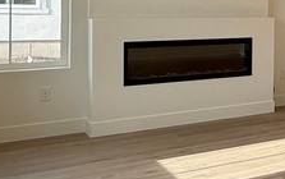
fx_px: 529
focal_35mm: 68
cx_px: 392
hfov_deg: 25.1
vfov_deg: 18.8
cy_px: 13
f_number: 2.2
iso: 50
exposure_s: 1/257
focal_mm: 2.22
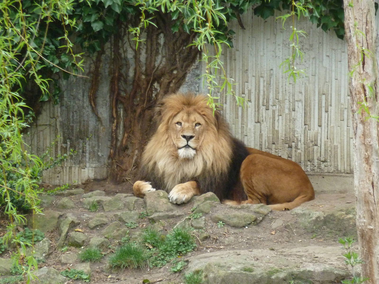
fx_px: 4369
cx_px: 190
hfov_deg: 5.0
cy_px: 142
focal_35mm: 399
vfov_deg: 3.7
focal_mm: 49.2
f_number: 4.9
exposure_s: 1/125
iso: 400
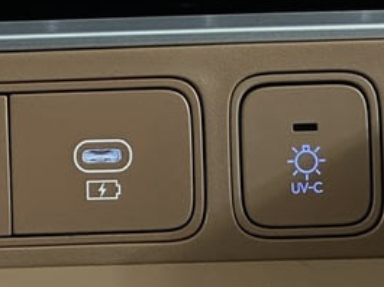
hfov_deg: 7.5
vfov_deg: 5.6
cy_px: -122
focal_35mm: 262
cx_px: 10
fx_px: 2902
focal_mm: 9
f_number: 2.8
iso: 500
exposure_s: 1/50
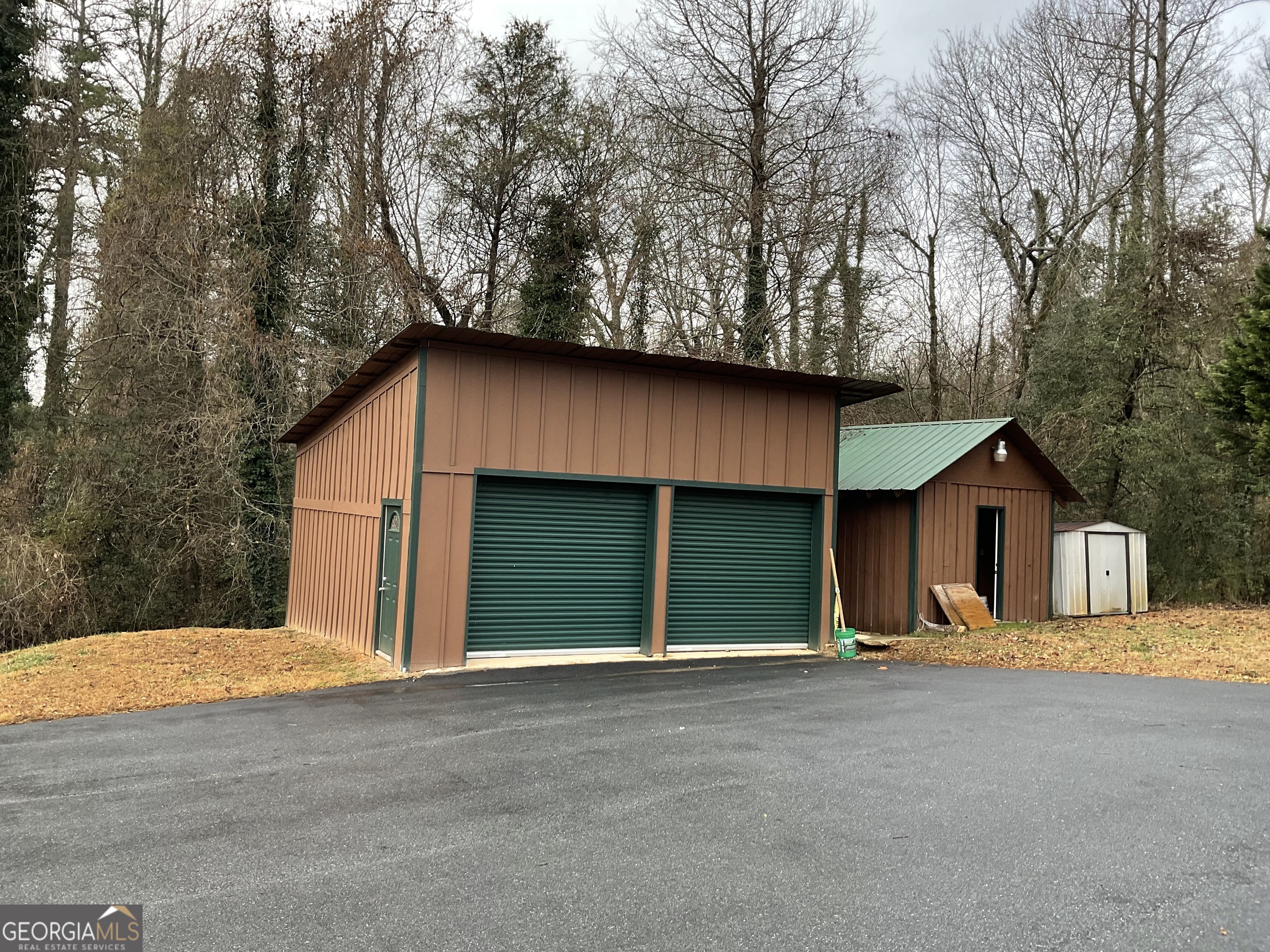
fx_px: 1064
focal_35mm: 29
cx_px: 635
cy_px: 476
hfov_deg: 61.7
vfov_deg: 48.2
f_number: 1.8
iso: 50
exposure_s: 1/120
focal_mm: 3
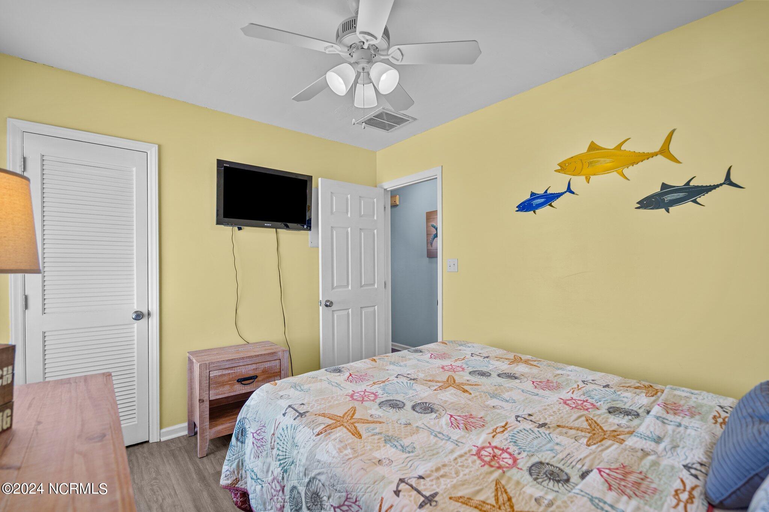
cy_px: 256
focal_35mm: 16
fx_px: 342
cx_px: 384
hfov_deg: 96.7
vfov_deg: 73.7
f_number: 4
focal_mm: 16
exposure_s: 1/20
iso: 320
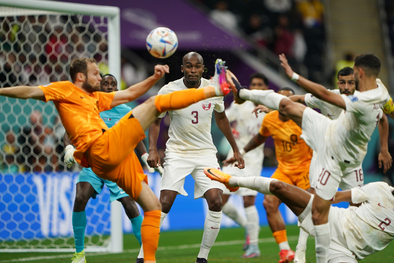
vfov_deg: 3.4
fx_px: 4377
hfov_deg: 5.2
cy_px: 132
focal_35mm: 400
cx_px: 197
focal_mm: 400
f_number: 2.8
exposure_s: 1/1250
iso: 1000
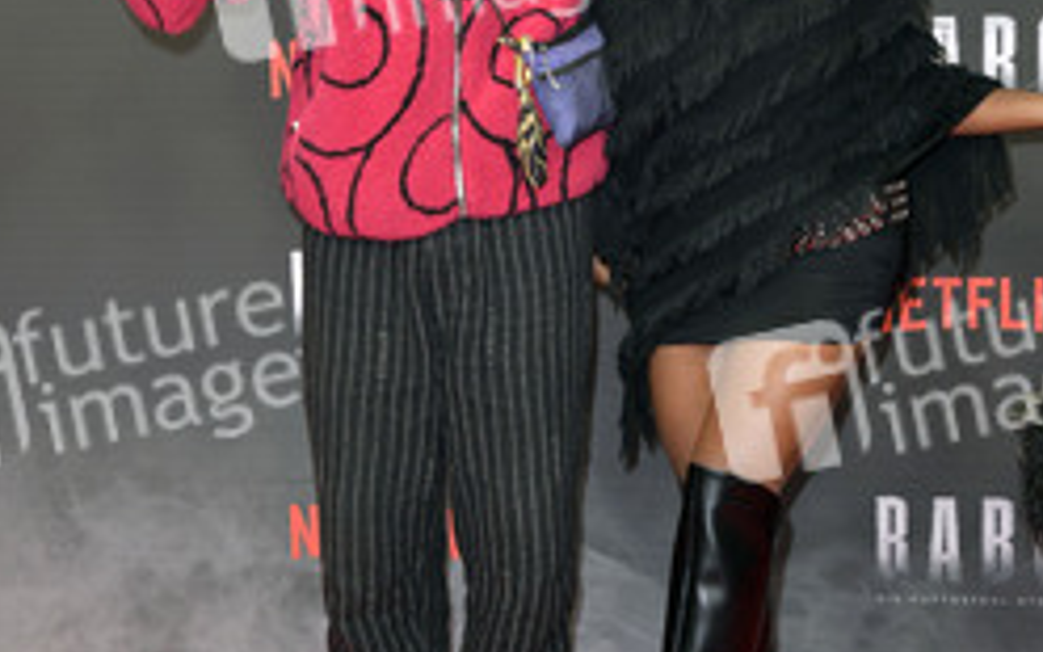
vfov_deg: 16.4
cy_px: 172
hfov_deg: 26.1
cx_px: 543
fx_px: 2246
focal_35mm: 79
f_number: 5.6
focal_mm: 48
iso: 1250
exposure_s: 1/250
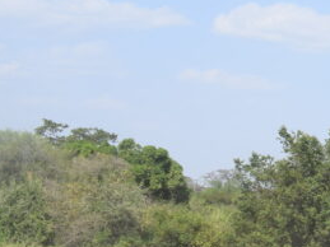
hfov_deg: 14.0
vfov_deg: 12.3
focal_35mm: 120
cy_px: 147
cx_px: 649
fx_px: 1143
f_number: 10
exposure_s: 1/400
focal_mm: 21
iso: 200
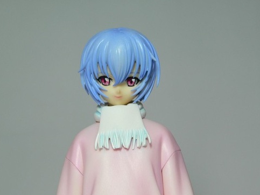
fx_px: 1224
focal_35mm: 163
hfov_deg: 12.1
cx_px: 113
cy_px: 81
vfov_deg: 9.1
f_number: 3.6
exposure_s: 1/30
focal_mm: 26.1
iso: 80
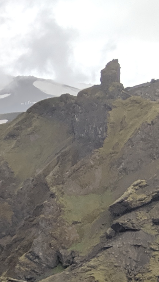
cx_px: -191
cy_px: 393
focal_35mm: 120
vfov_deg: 16.6
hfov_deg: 9.3
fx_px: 899
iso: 74
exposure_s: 1/1017
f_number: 1.8
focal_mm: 4.44
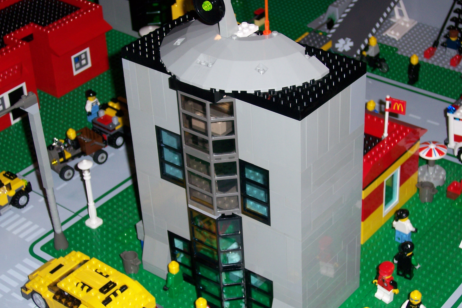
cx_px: 231
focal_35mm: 73
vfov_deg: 18.7
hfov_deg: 27.7
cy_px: 169
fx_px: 937
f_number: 3.8
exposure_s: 1/100
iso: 100
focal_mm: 11.6
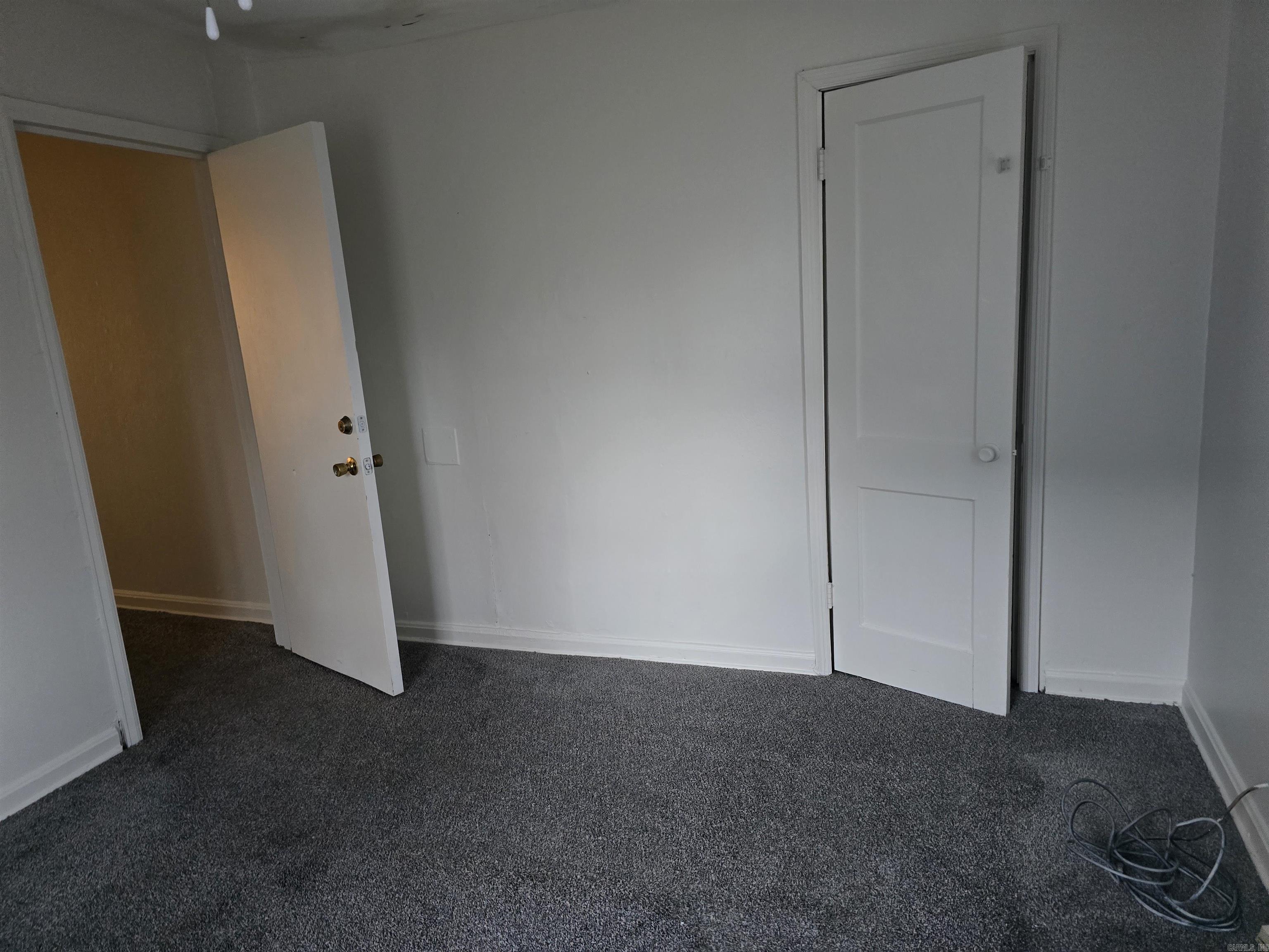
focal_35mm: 23
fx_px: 843
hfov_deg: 73.9
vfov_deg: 58.9
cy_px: 476
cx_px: 634
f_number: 1.7
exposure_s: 1/60
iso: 800
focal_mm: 6.3
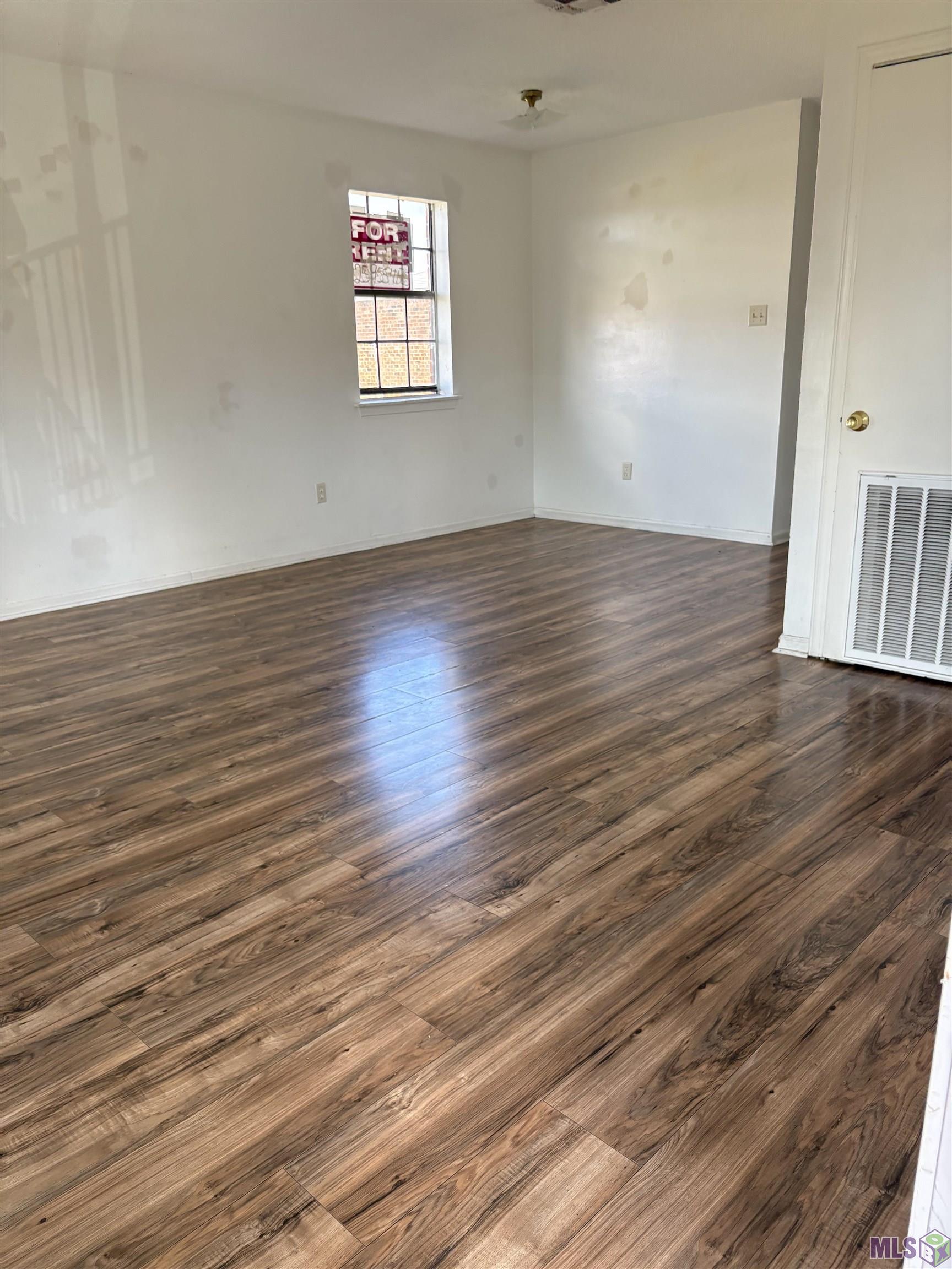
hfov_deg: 53.1
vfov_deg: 67.3
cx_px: 476
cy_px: 634
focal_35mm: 26
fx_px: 953
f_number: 1.6
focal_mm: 5.96
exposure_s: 1/136
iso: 125
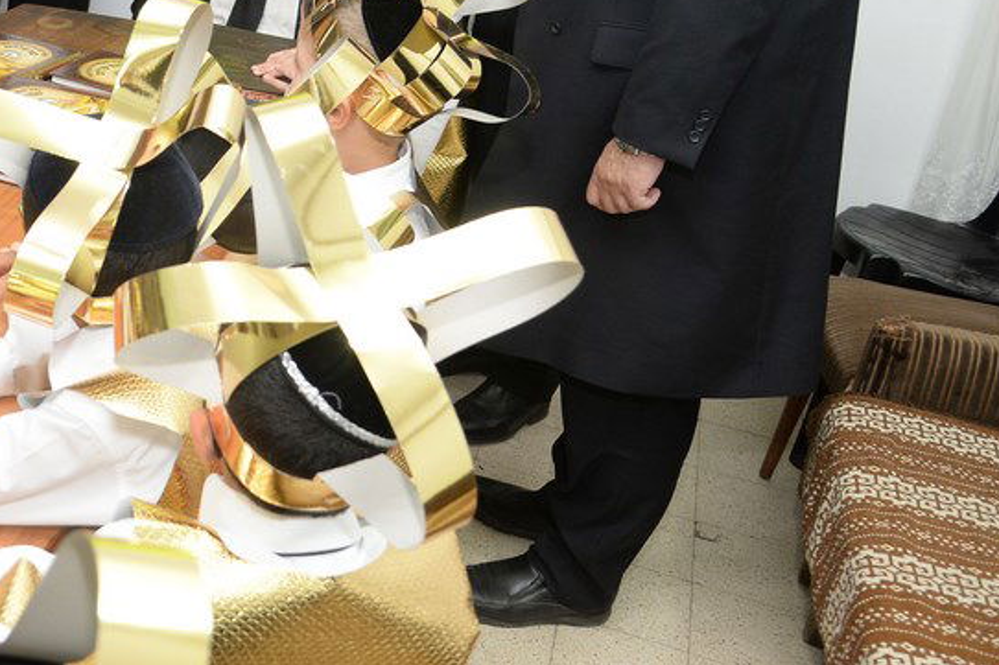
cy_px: 63
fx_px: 1415
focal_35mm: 51
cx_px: -46
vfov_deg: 25.6
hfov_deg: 34.6
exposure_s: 1/80
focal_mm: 24
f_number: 5.6
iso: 1250
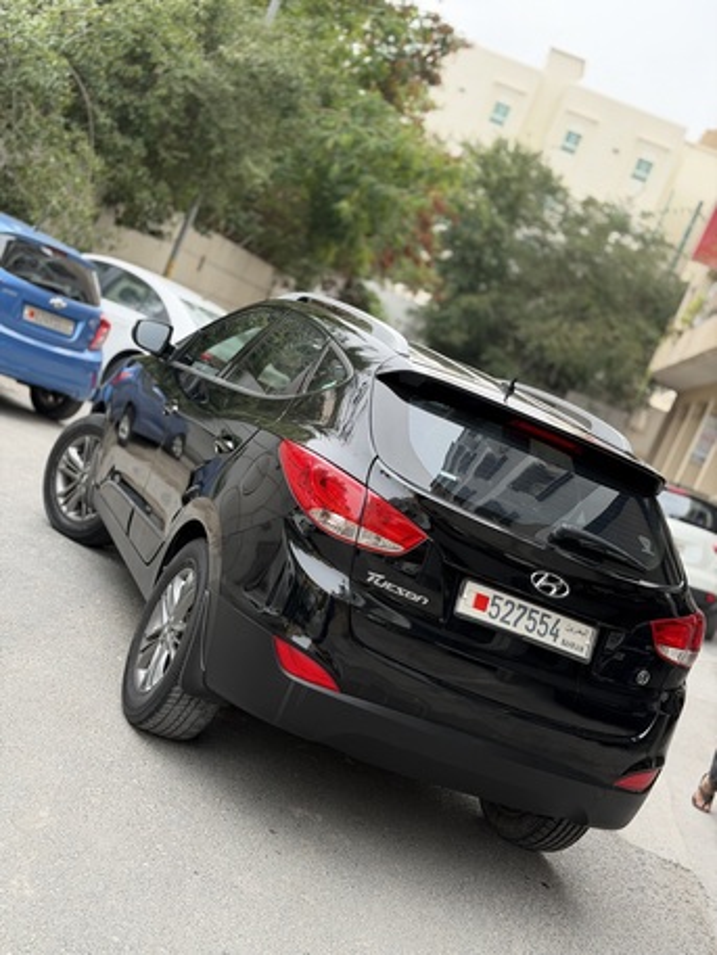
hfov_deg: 30.3
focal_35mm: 48
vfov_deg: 39.6
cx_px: 358
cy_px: 478
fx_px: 1325
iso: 64
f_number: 1.78
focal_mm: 6.76
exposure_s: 1/182
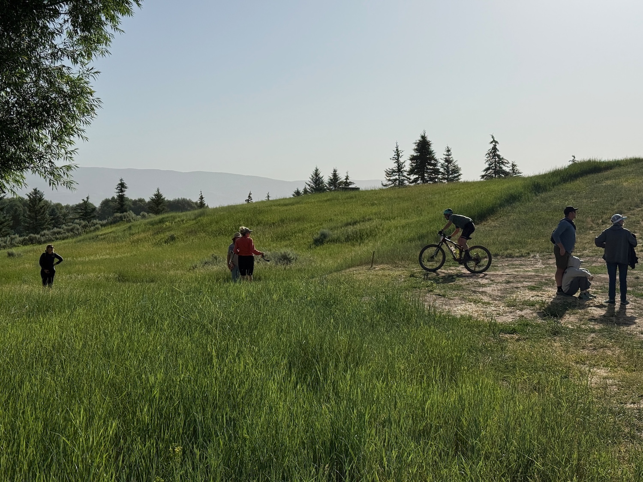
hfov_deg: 39.7
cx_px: 322
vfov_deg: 30.3
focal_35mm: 48
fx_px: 892
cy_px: 241
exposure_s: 1/11364
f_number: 1.78
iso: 64
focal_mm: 6.76
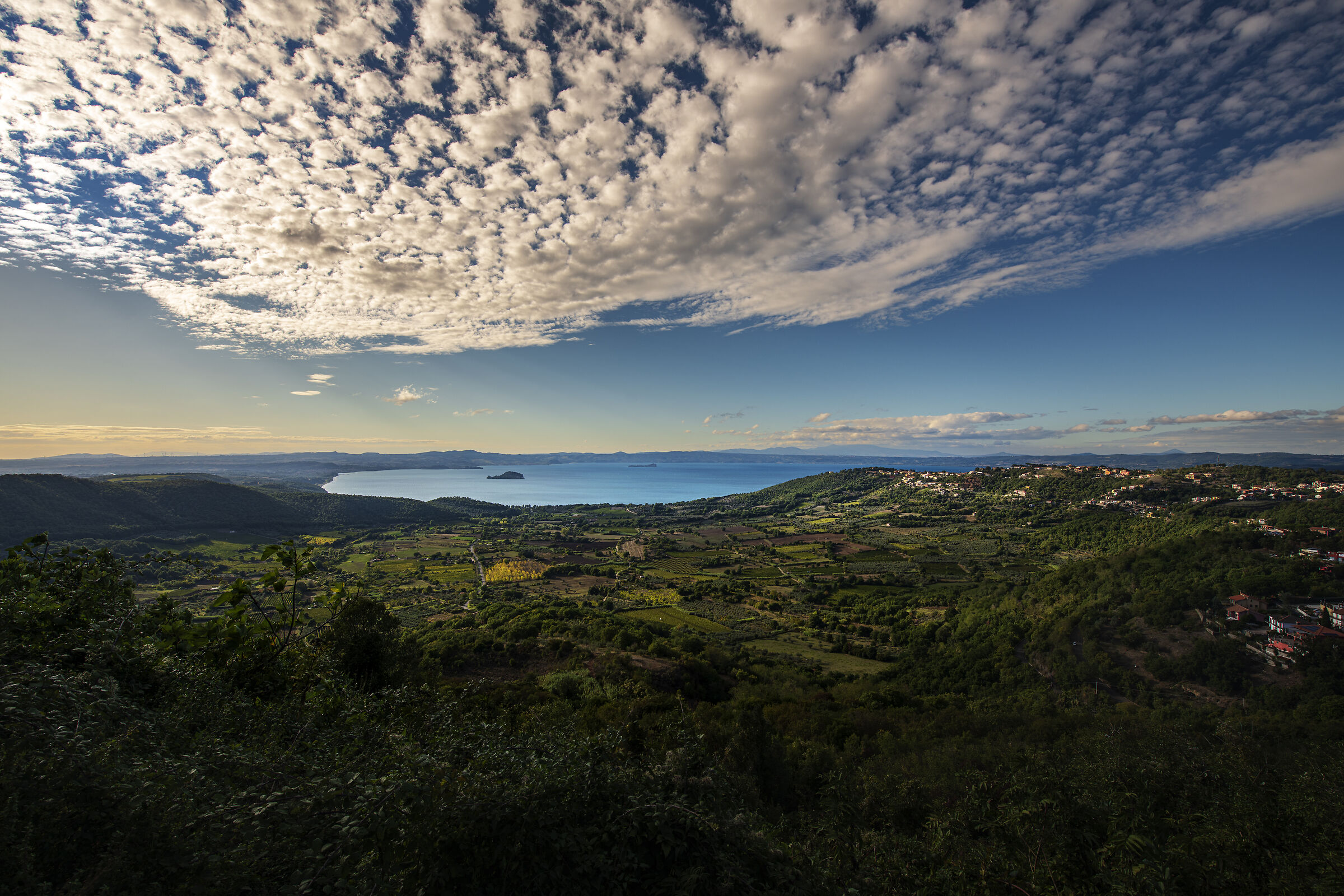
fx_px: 523
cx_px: 672
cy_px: 448
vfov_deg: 81.2
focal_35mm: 14
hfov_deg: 104.3
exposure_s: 1/320
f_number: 9
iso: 64
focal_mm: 14
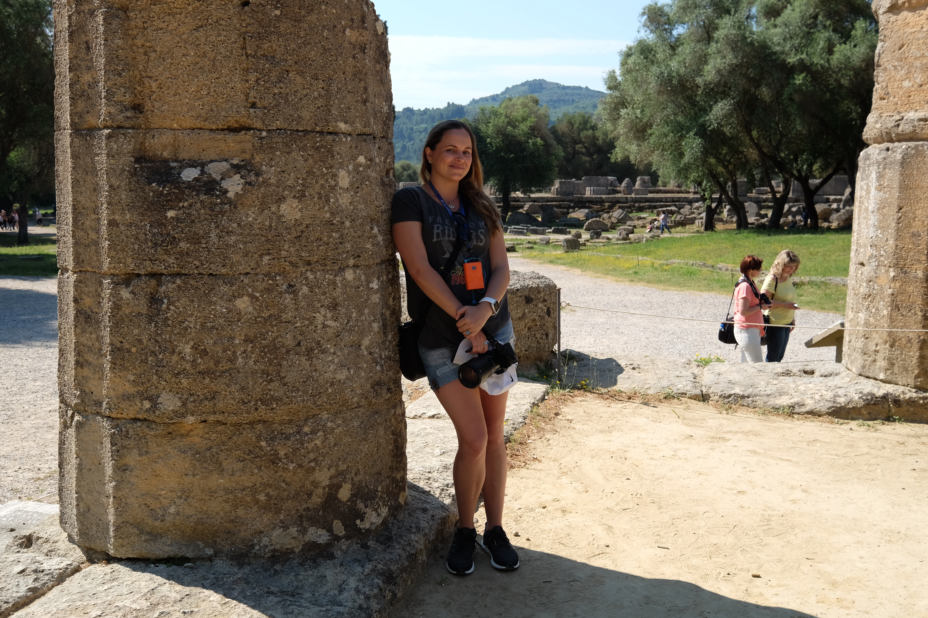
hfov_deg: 53.1
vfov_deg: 36.9
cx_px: 464
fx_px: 928
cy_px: 309
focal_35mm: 36
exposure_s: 1/420
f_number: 6.4
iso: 200
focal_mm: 24
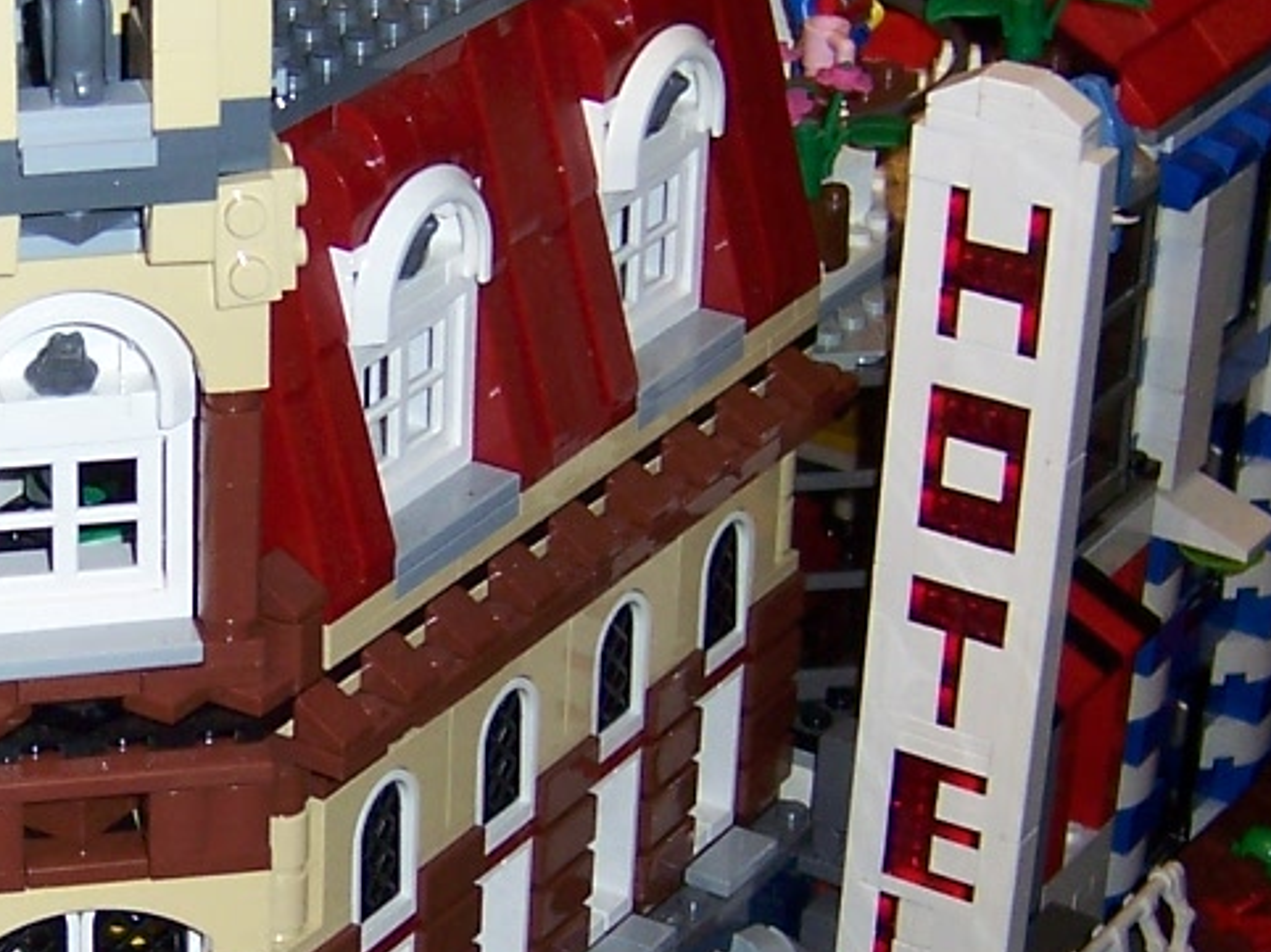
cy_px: 709
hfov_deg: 16.7
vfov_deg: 12.7
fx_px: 4257
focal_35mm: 116
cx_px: 47
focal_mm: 6.2
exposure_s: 1/60
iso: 80
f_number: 2.8
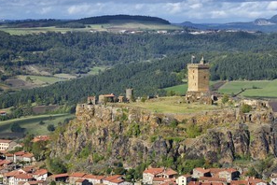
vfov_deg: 7.8
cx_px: 145
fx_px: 1362
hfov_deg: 11.6
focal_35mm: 177
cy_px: 117
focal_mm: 125
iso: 200
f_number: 11
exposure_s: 1/250
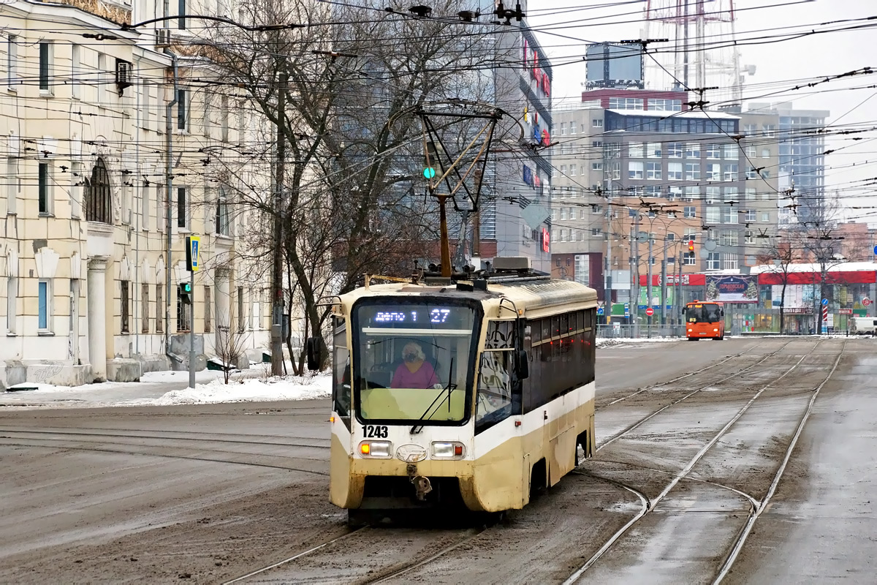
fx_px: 3106
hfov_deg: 16.1
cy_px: 292
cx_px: 438
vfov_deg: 10.8
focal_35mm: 128
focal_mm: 85
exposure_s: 1/320
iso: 800
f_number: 5.6
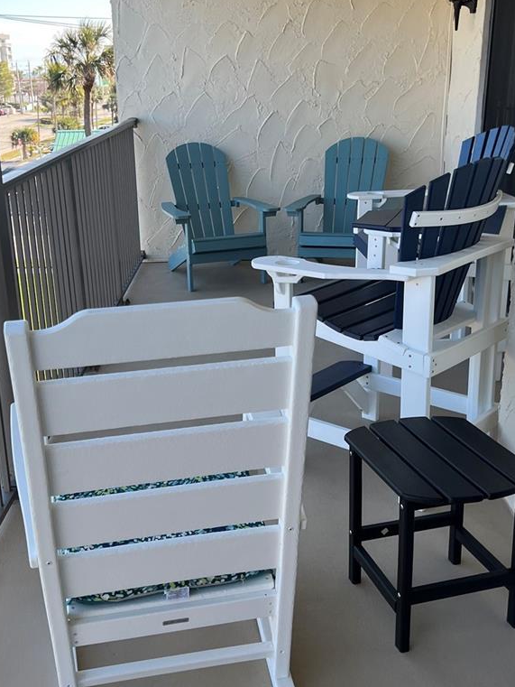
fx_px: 813
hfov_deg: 35.1
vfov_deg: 45.8
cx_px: 236
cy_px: 348
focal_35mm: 41
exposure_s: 1/666
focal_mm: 5.7
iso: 50
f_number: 1.5
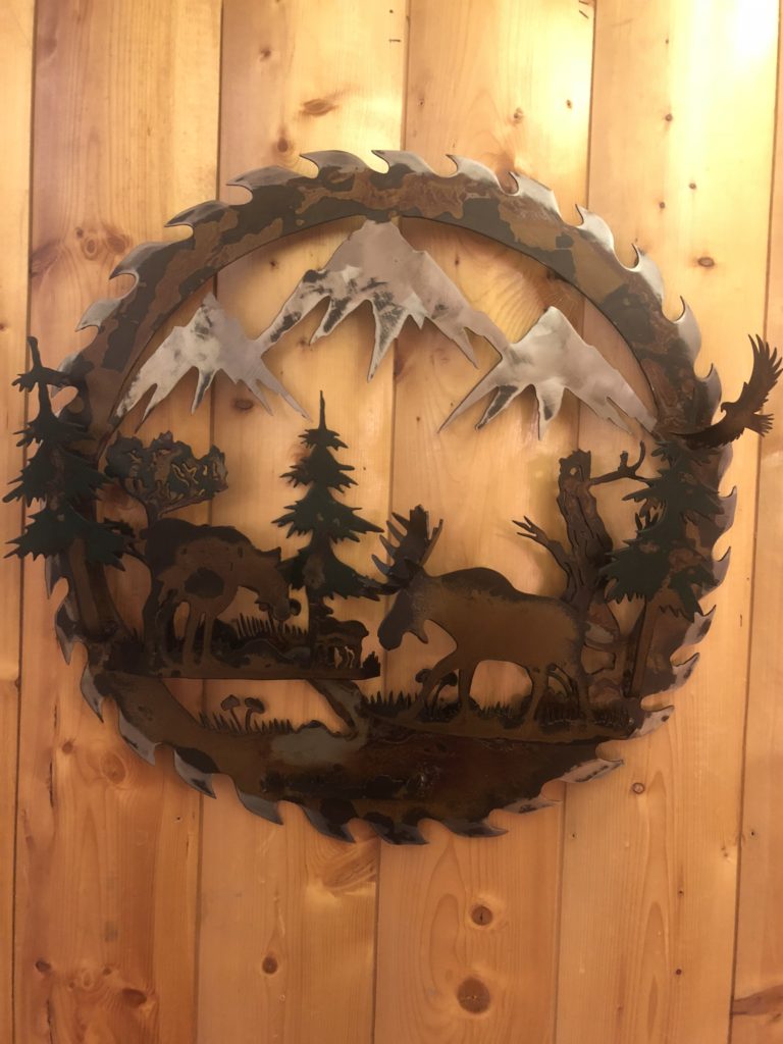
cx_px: 392
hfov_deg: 49.7
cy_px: 522
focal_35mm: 28
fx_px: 844
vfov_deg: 63.4
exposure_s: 1/4
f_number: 1.8
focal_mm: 3.99
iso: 100
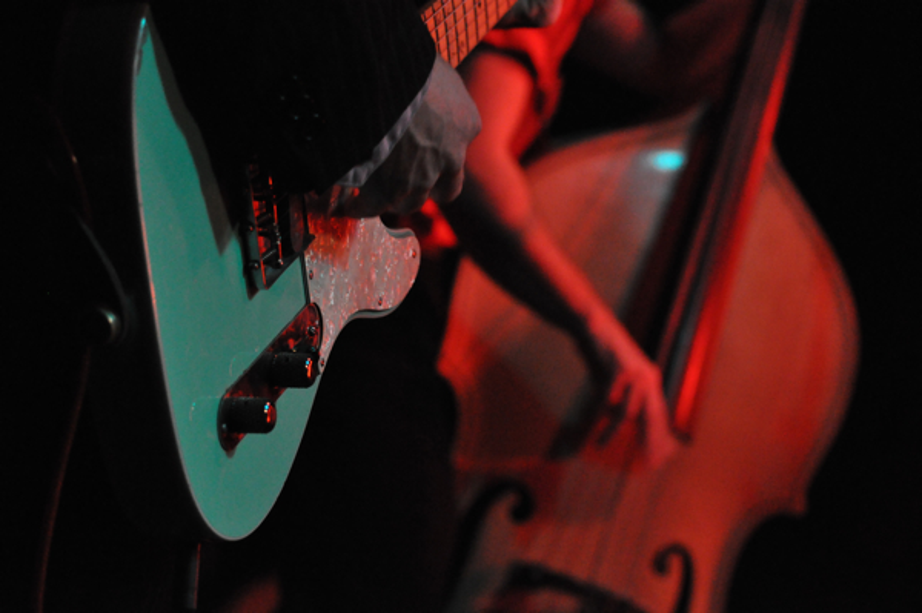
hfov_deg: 19.5
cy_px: 306
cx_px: 461
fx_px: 2687
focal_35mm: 105
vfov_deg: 13.0
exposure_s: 1/125
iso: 3200
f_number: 4.5
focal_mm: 70
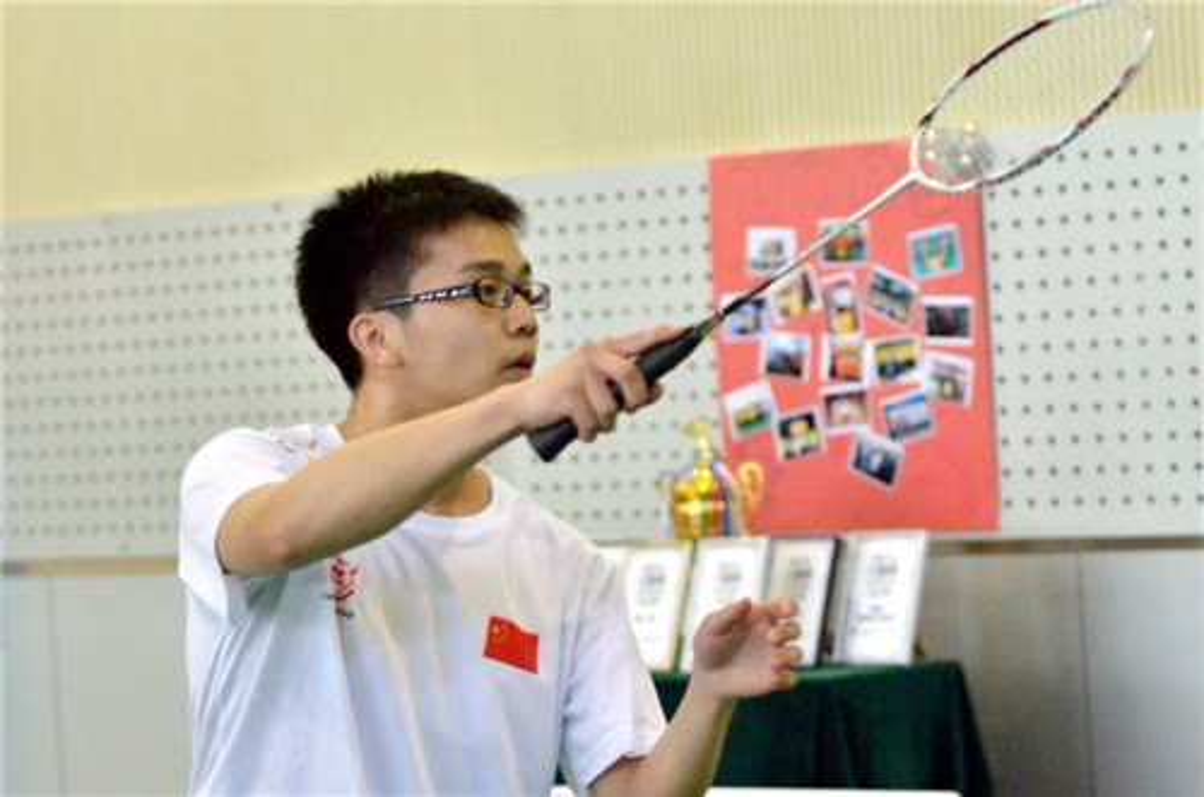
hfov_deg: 19.5
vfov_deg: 13.0
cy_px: 398
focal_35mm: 105
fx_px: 3504
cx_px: 602
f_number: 3.5
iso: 3600
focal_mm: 70
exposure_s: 1/500
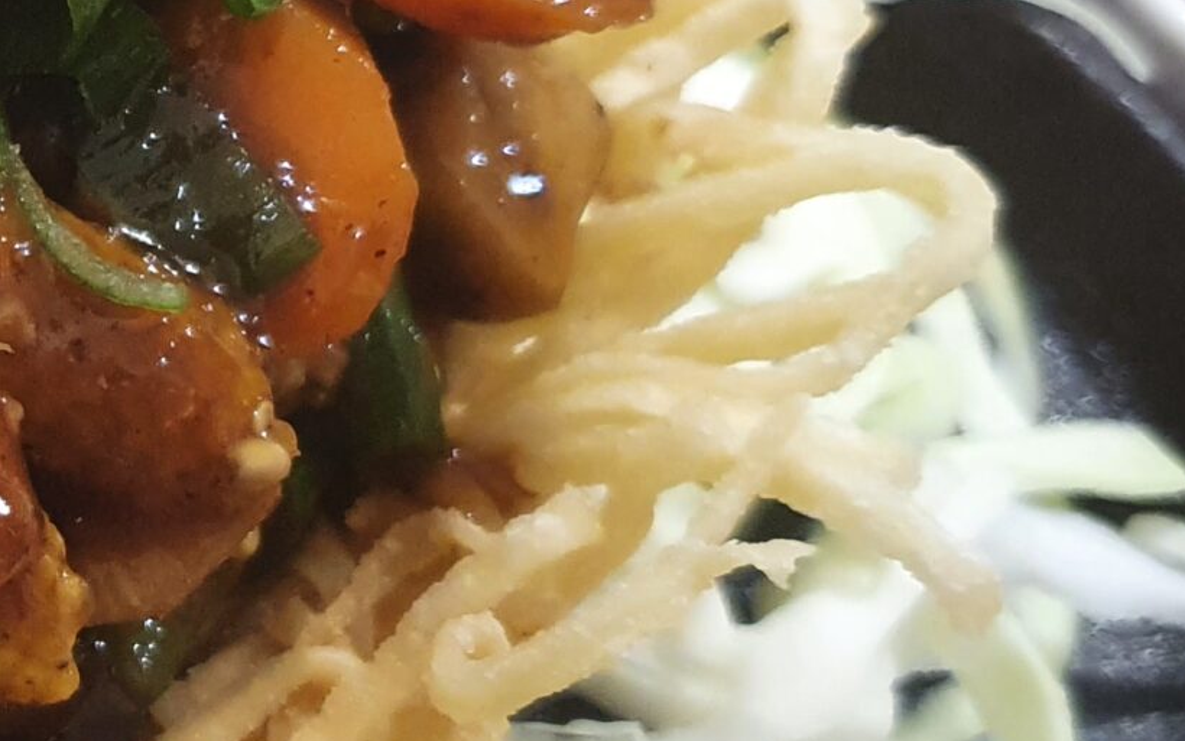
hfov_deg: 22.1
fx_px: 2778
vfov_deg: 15.2
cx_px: -279
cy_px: 274
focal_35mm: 86
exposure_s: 1/50
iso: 400
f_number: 1.5
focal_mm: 4.32
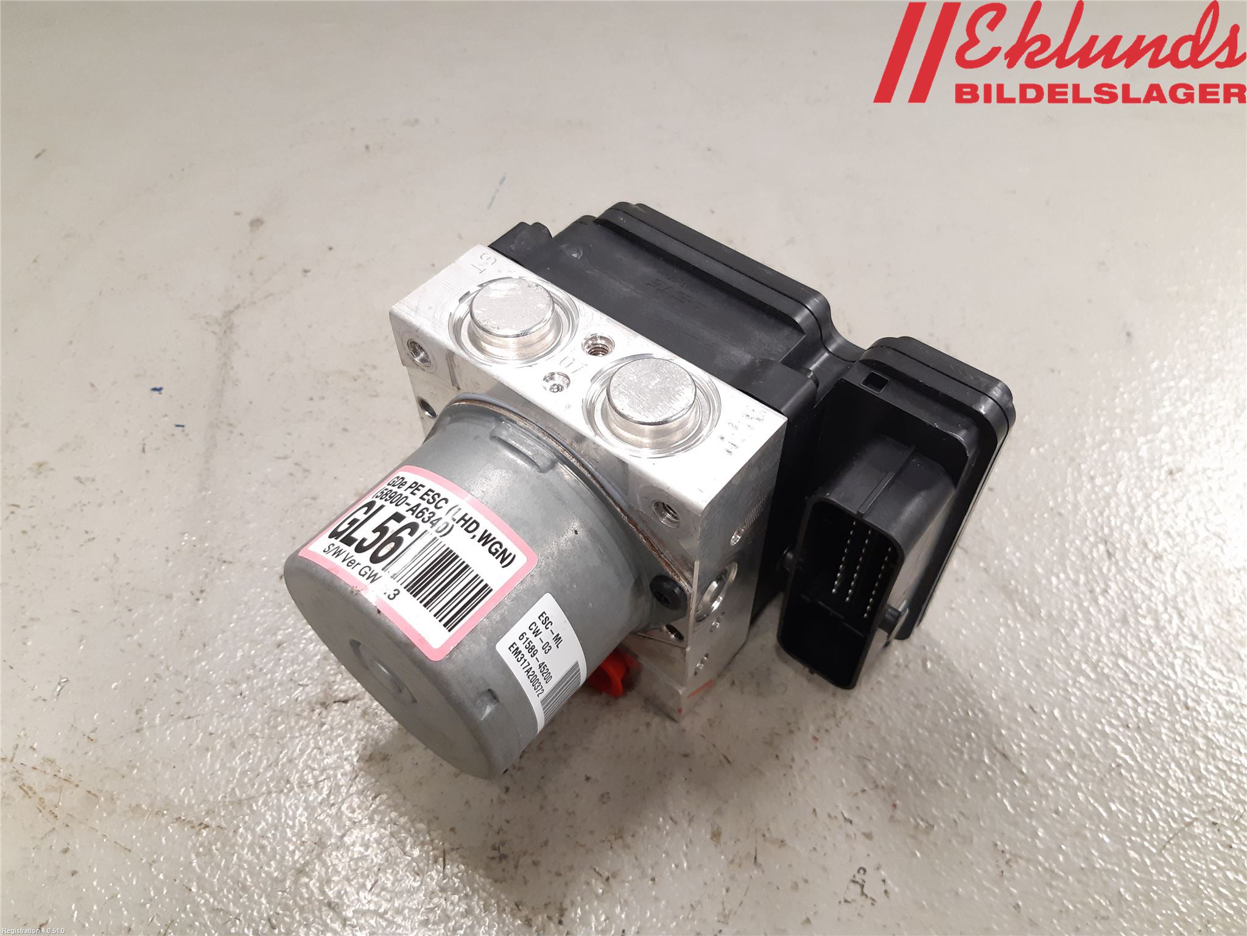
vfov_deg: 53.1
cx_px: 624
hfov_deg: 67.3
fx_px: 937
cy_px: 468
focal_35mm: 26
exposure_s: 1/50
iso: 200
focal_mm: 3.93
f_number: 1.7
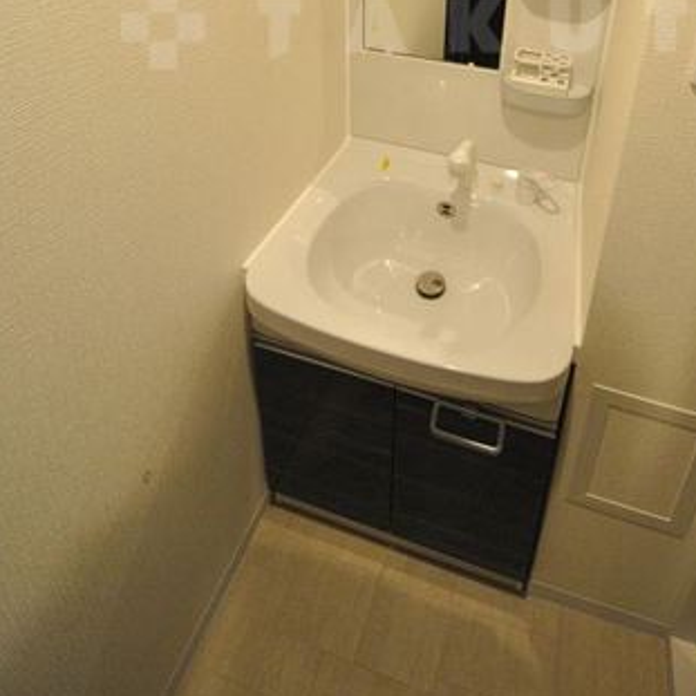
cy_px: 27
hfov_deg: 70.3
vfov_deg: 57.7
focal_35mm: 21
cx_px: 457
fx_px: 478
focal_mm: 8
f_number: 4.5
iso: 800
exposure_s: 1/60
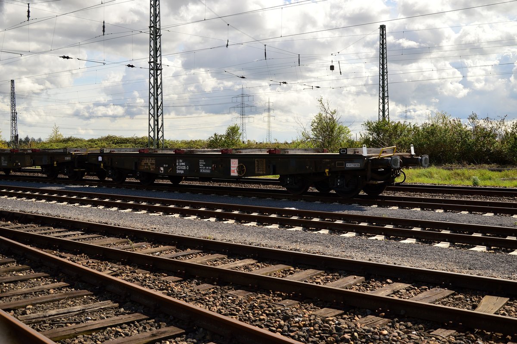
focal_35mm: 39
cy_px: 172
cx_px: 258
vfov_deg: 34.1
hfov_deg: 49.6
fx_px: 559
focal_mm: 26
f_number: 6.3
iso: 200
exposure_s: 1/800
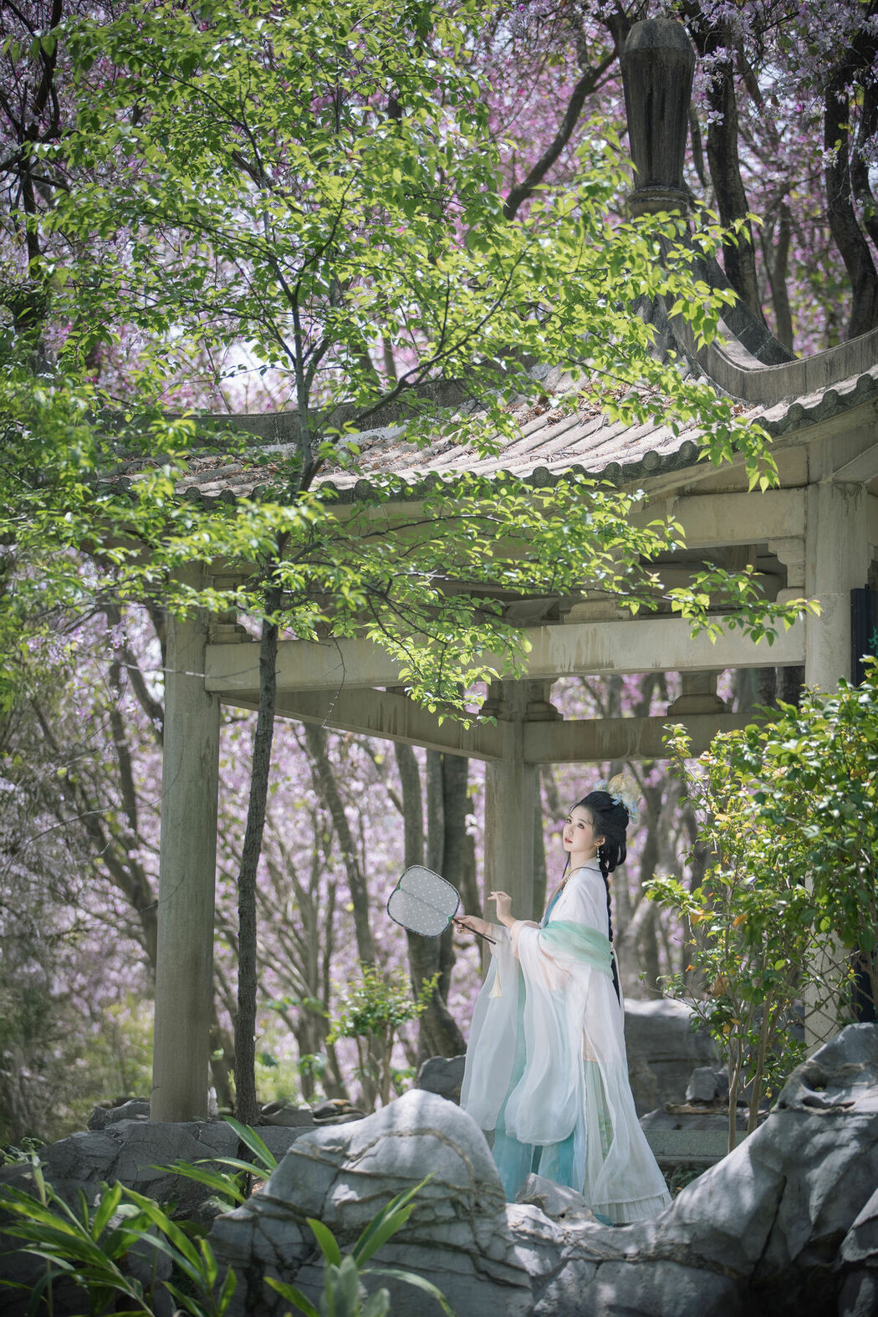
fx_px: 4024
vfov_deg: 18.6
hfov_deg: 12.5
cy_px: 658
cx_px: 439
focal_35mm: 110
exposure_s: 1/1000
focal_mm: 110
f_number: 2.8
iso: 125
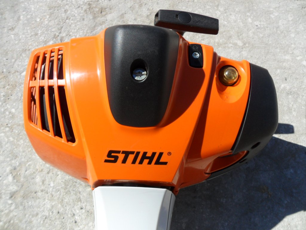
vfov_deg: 51.4
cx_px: 153
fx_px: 239
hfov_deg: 65.3
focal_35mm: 27
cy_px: 115
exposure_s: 1/750
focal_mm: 4.9
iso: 80
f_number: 3.5
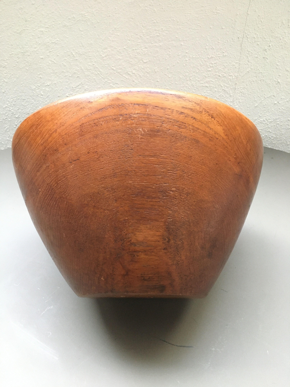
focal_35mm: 29
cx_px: 145
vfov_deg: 61.7
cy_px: 194
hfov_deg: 48.2
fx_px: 324
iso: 200
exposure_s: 1/15
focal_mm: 4.15
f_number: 2.2
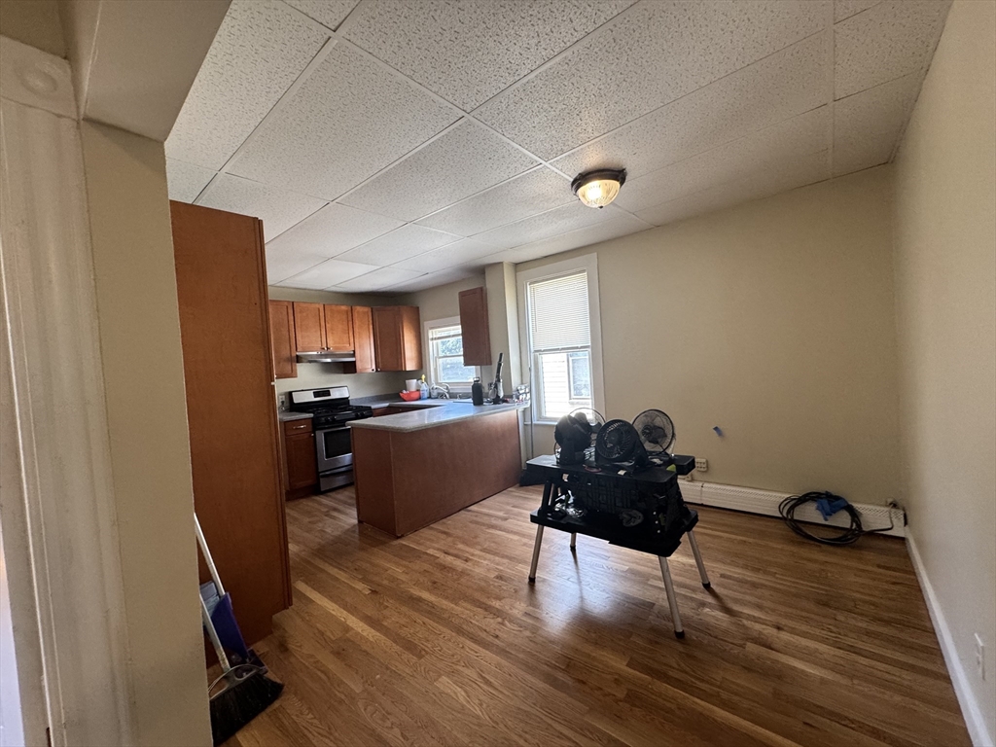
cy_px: 374
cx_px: 498
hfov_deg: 102.1
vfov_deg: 85.7
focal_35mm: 14
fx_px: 403
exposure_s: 1/120
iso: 250
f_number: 2.2
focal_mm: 2.22
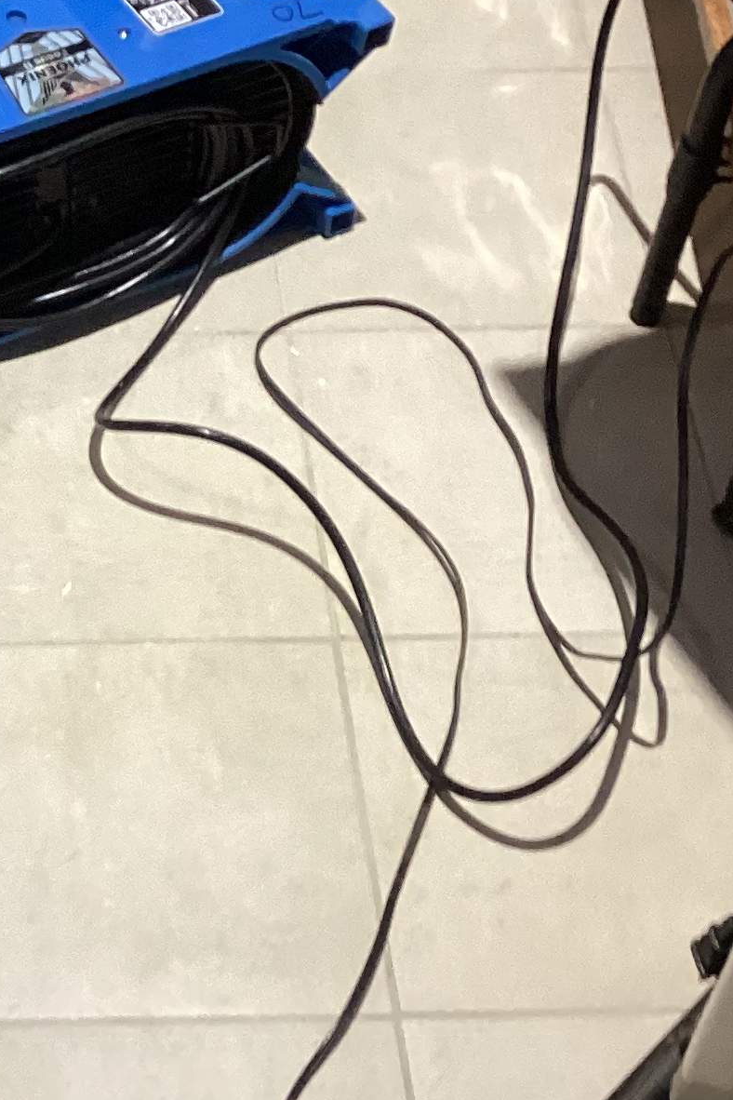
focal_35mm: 89
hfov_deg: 14.9
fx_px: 2718
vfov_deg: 22.8
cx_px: -107
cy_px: 380
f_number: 2.4
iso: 160
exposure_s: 1/60
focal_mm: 3.3
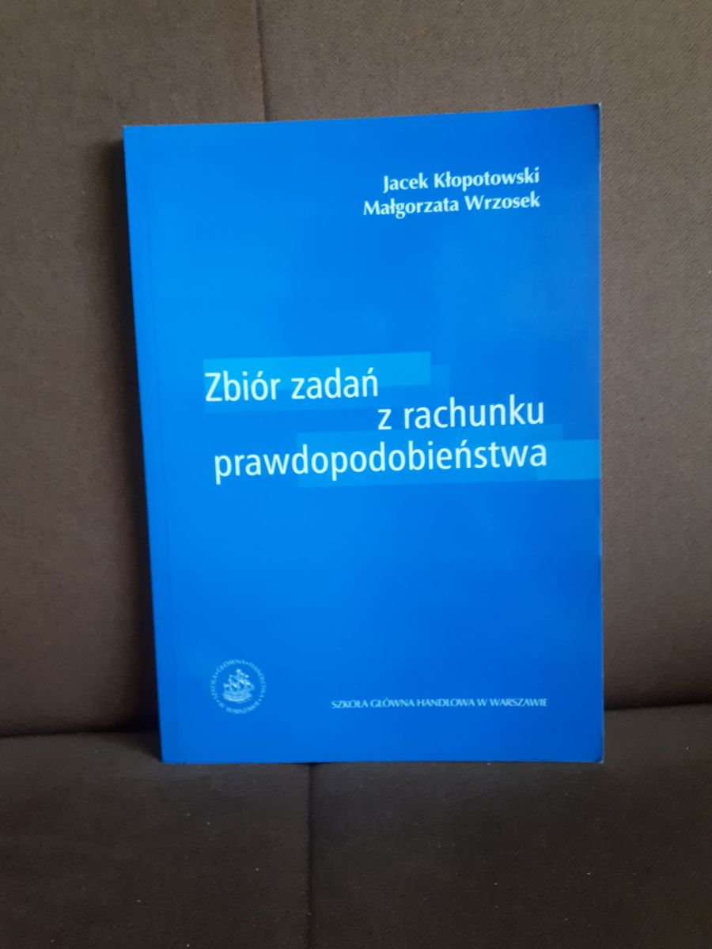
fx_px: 740
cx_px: 356
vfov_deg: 65.3
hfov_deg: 51.4
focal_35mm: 27
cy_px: 474
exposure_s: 1/17
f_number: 1.9
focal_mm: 3.6
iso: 160
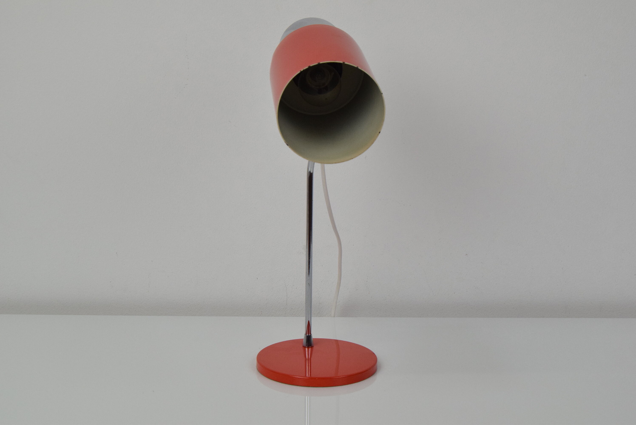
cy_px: 212
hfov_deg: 37.8
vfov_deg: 25.8
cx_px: 318
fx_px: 928
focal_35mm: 52
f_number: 10
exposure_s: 1/400
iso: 1600
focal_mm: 35
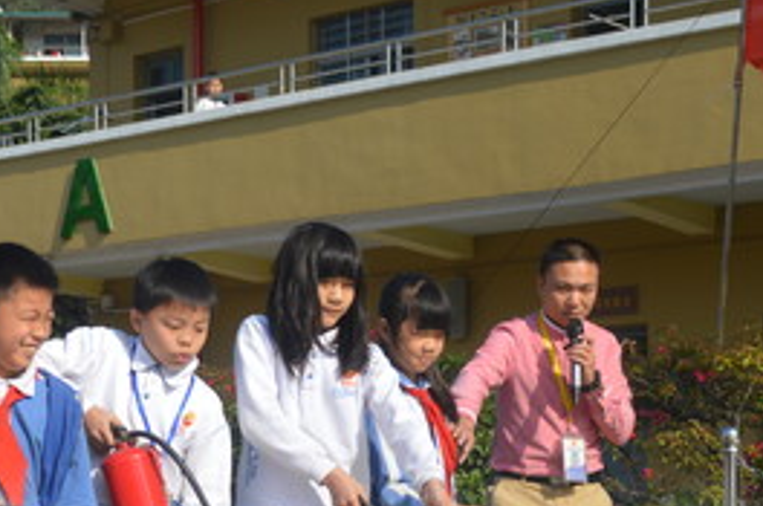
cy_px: 604
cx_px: 405
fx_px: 1904
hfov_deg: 22.7
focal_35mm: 90
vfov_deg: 14.6
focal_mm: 22
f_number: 9
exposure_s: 1/320
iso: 100
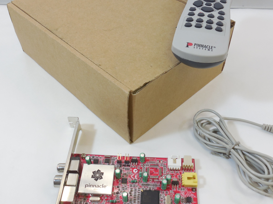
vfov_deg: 38.6
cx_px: 140
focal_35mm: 37
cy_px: 97
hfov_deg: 50.1
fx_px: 292
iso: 125
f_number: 3.5
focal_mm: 4.6
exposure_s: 1/40
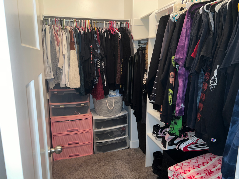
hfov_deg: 67.3
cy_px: 90
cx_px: 120
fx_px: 180
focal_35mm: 26
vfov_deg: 53.1
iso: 32
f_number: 1.5
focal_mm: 5.7
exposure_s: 1/13
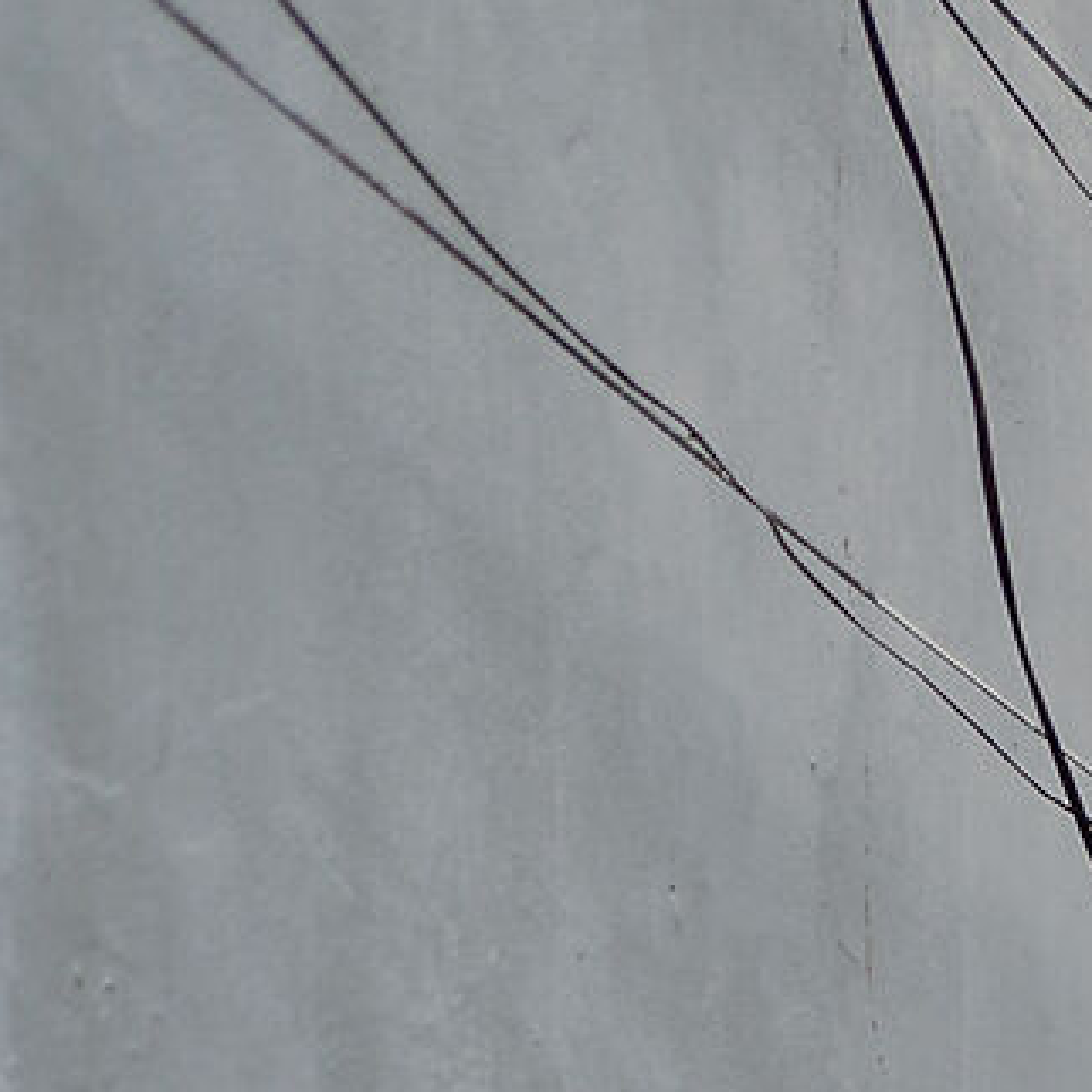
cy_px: 3707
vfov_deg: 6.8
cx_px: 2357
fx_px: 7923
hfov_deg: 7.5
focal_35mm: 222
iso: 100
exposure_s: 1/1600
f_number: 1.4
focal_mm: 35
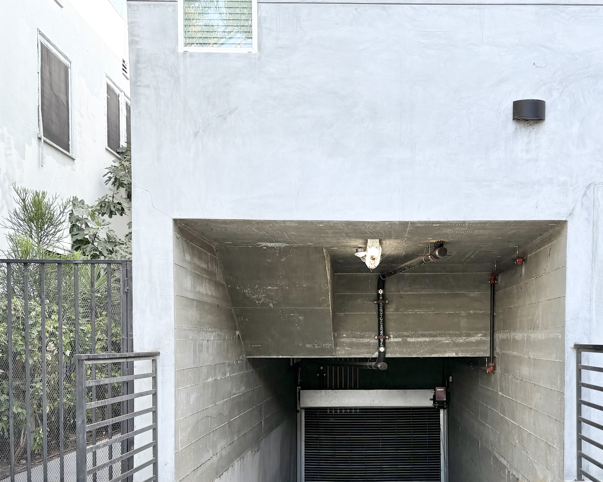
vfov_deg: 35.0
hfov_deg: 43.4
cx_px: 382
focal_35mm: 42
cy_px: 358
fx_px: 750
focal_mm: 5.96
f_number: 1.6
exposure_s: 1/182
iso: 40
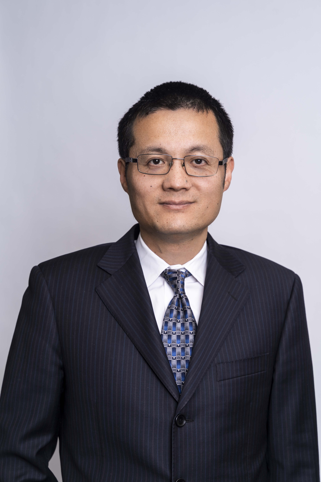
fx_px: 843
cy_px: 241
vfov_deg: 31.9
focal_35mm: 63
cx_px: 160
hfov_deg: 21.6
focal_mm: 63
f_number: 5.6
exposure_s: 1/125
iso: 100
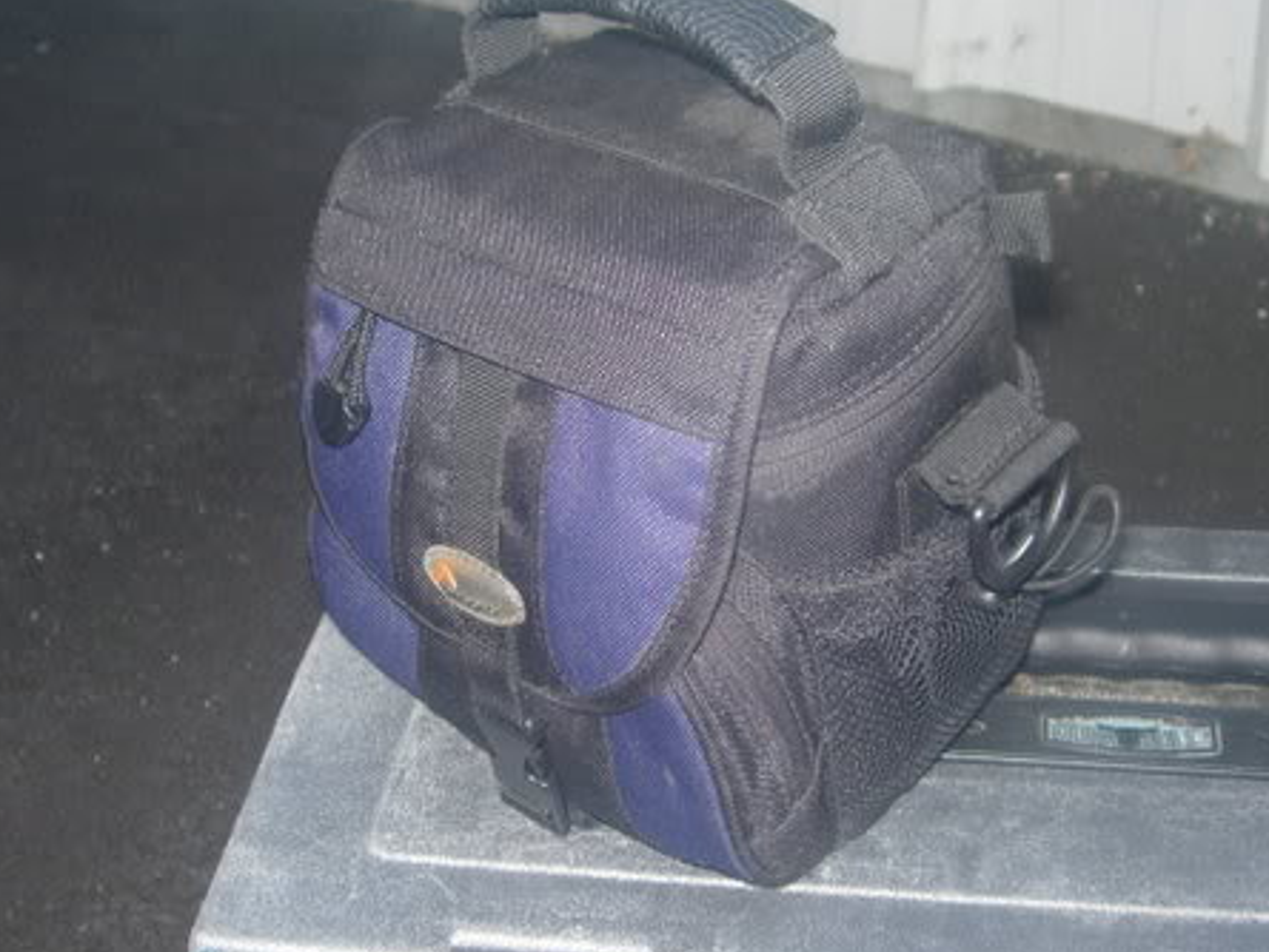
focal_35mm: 59
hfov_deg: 32.7
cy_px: 581
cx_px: 639
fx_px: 2163
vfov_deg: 24.8
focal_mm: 8.5
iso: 79
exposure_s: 1/64
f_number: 2.9
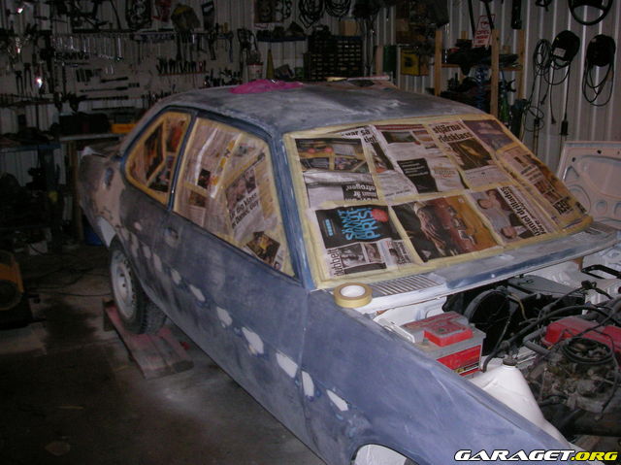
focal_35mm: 38
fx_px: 681
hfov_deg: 49.0
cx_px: 310
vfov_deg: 37.7
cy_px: 232
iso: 186
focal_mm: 6.3
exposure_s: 1/30
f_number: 3.3
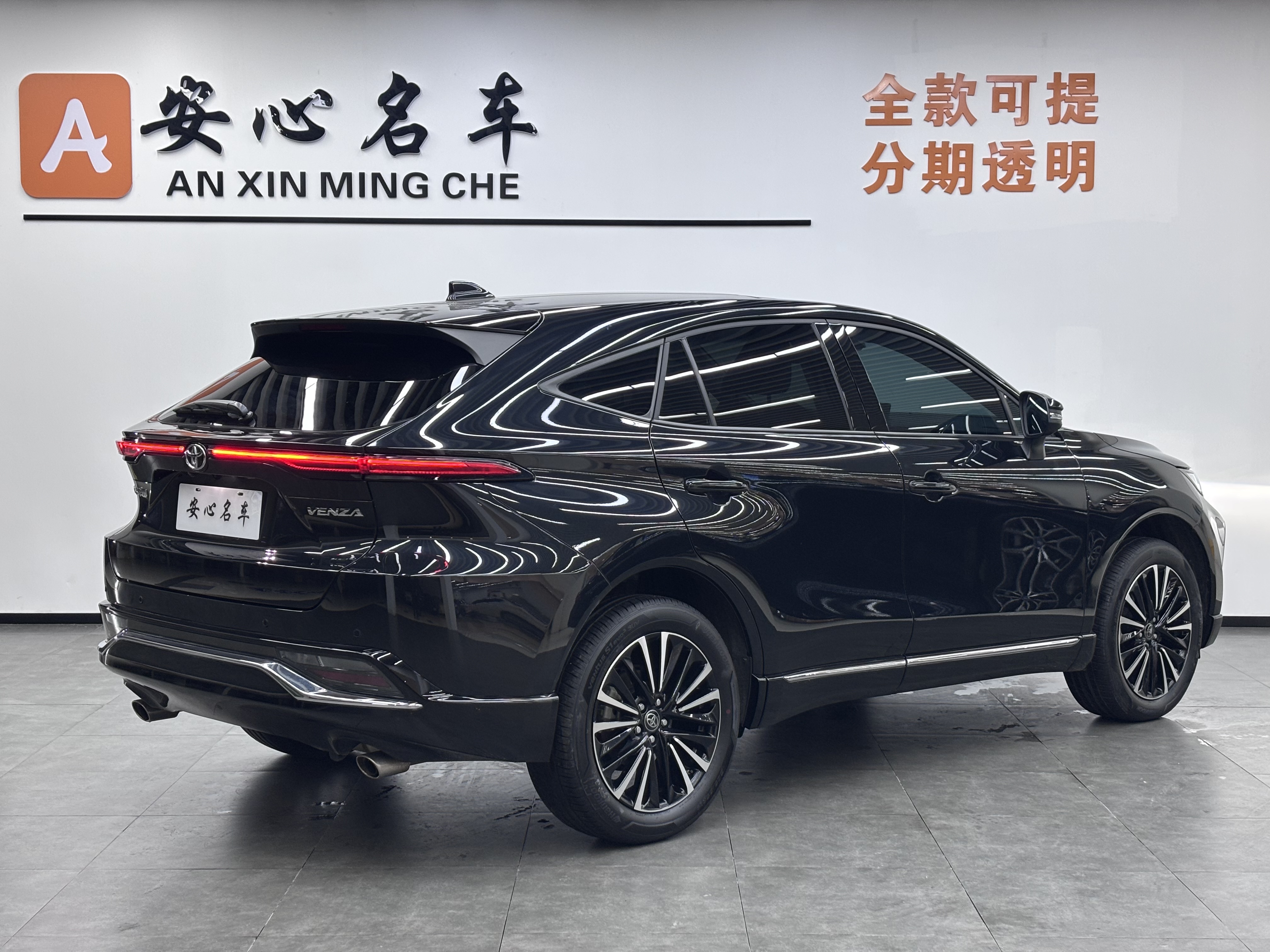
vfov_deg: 28.0
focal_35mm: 52
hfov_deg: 36.8
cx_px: 635
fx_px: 1908
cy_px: 476
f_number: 1.6
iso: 32
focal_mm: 5.96
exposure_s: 1/50
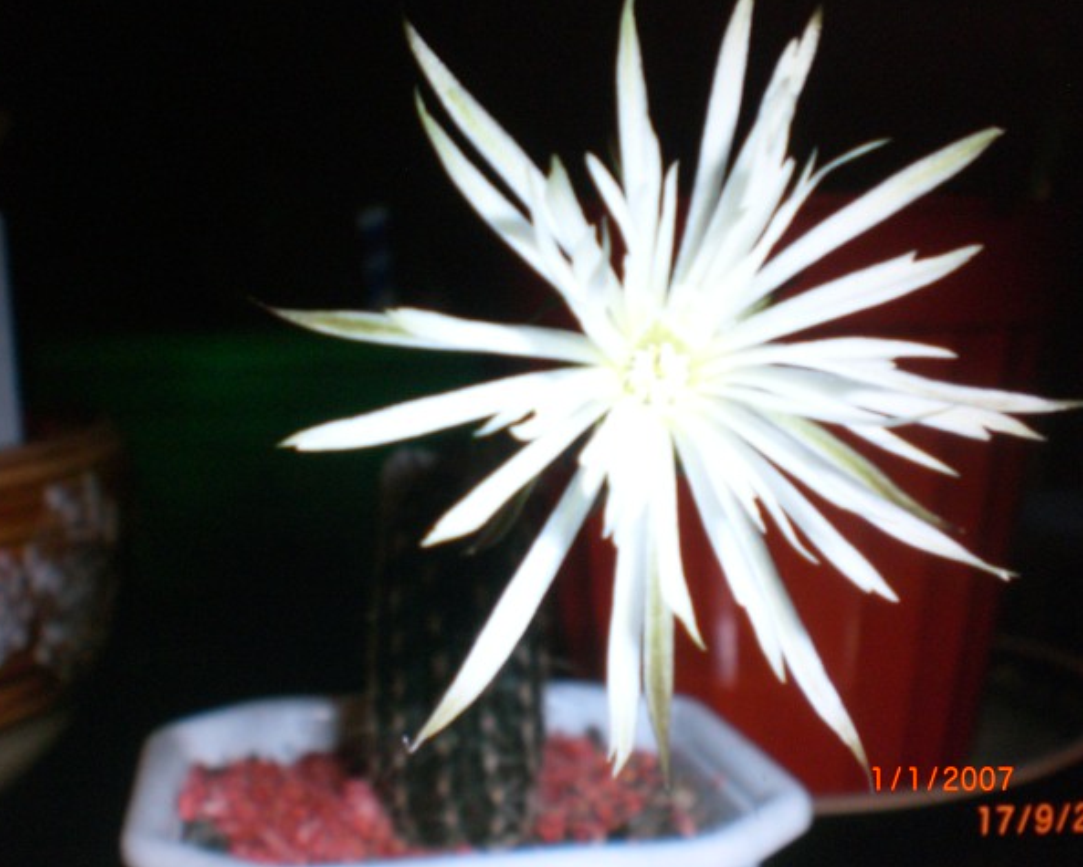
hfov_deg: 45.7
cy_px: 431
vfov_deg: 37.4
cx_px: 500
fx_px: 1283
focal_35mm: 40
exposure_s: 1/50
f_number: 3.1
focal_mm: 6.3
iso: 200
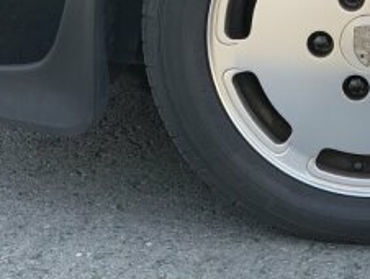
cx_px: 193
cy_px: -26
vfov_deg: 10.0
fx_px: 1573
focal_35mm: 147
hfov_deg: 13.4
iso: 16
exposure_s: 1/150
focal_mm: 6
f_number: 2.4
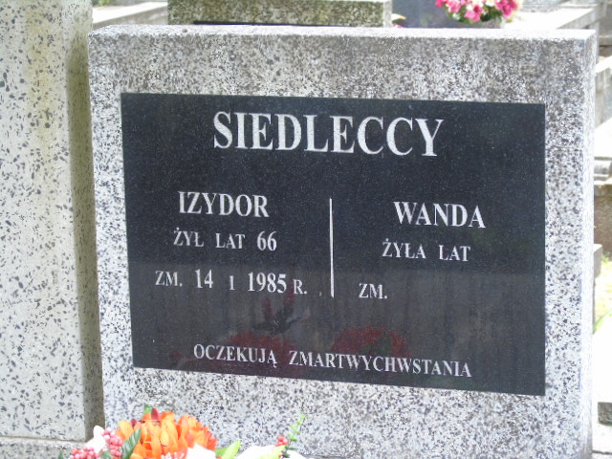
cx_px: 306
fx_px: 1909
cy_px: 230
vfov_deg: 13.7
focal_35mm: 108
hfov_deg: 18.2
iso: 80
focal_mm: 19
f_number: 4.4
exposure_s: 1/30
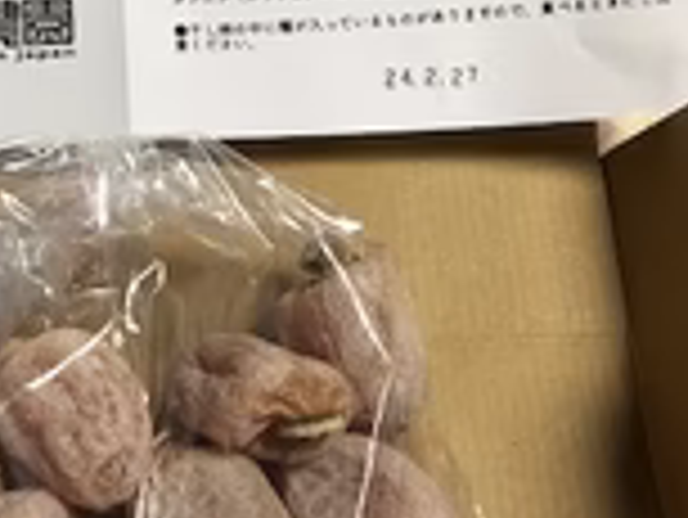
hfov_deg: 26.0
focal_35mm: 73
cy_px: 198
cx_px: 103
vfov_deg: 20.2
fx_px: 1452
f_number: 1.8
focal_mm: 3.99
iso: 40
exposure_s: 1/20
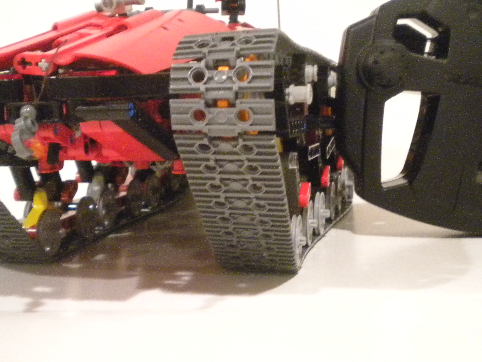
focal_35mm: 55
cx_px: 239
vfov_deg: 26.5
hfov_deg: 34.9
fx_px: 766
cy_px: 154
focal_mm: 6.3
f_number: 3.1
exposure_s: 1/10.2
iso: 800
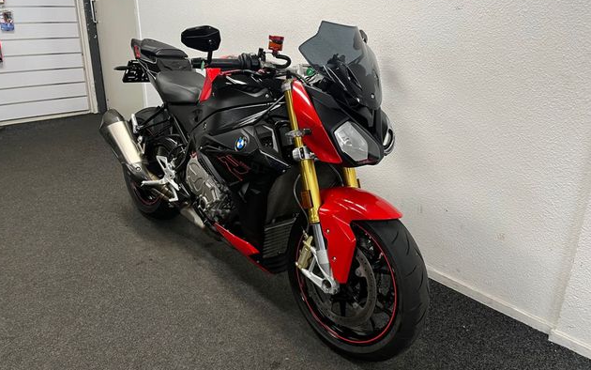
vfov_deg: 44.5
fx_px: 451
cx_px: 292
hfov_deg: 66.5
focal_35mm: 28
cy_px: 166
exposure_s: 1/50
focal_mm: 5.1
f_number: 1.6
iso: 100
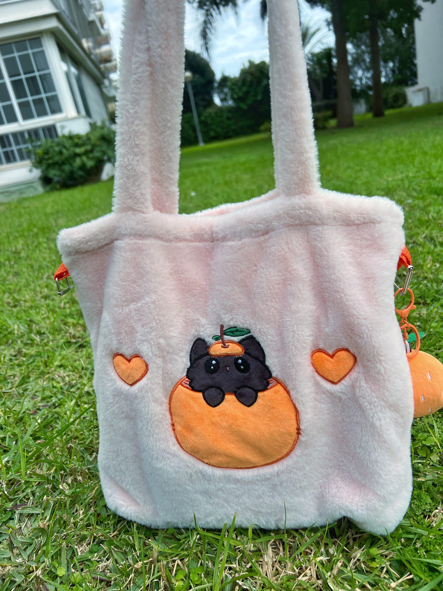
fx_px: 444
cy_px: 296
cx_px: 222
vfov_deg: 67.3
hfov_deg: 53.1
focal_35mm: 26
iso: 50
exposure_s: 1/1468
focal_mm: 5.7
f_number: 1.5
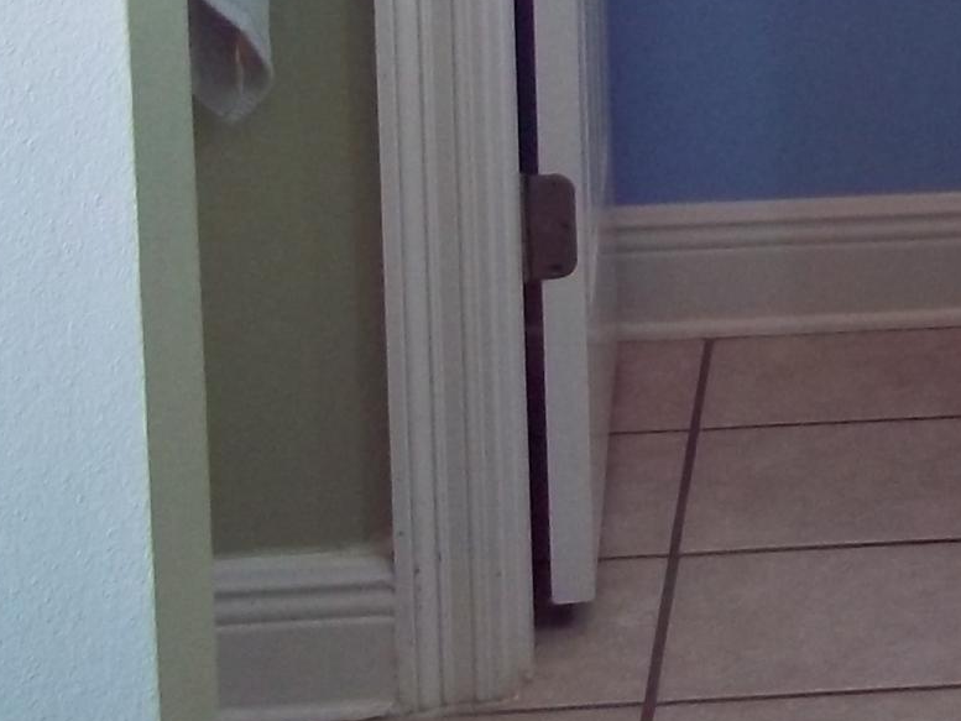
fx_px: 3859
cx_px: 1364
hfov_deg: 13.5
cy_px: -503
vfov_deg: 10.2
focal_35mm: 139
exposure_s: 1/30
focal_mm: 6.5
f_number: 3.1
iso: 160
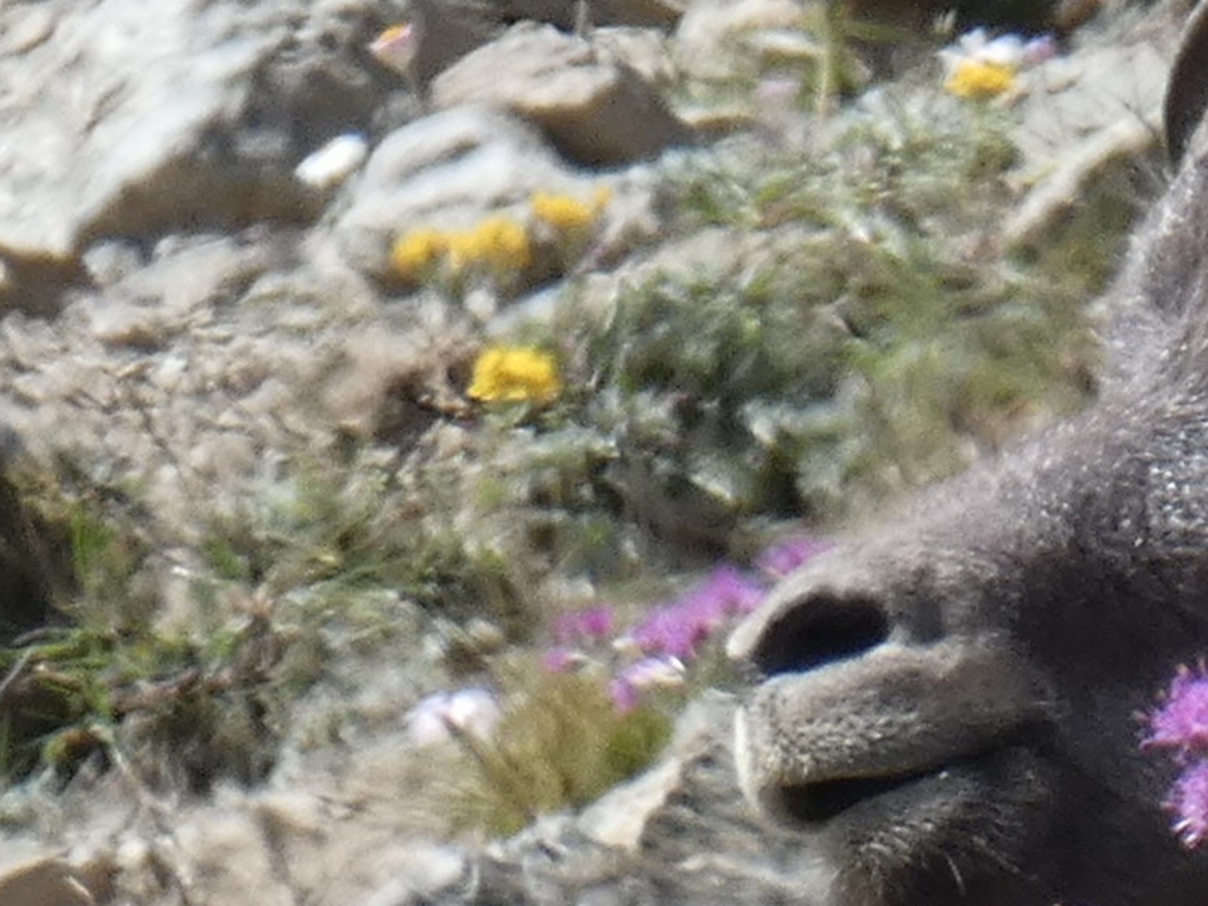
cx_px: 1802
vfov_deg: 0.7
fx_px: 73598
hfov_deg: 0.9
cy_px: 296
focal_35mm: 2109
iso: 80
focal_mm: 118.5
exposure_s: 1/250
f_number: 5.6
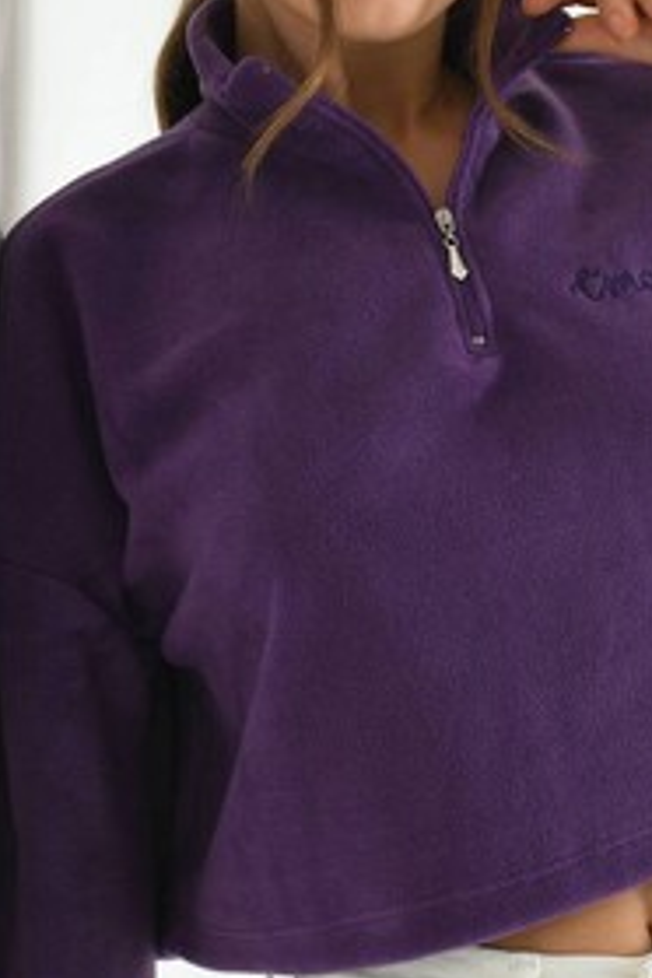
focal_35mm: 113
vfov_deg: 18.1
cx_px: 337
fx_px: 3070
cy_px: 603
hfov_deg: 12.1
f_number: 5.6
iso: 160
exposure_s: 1/125
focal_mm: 42
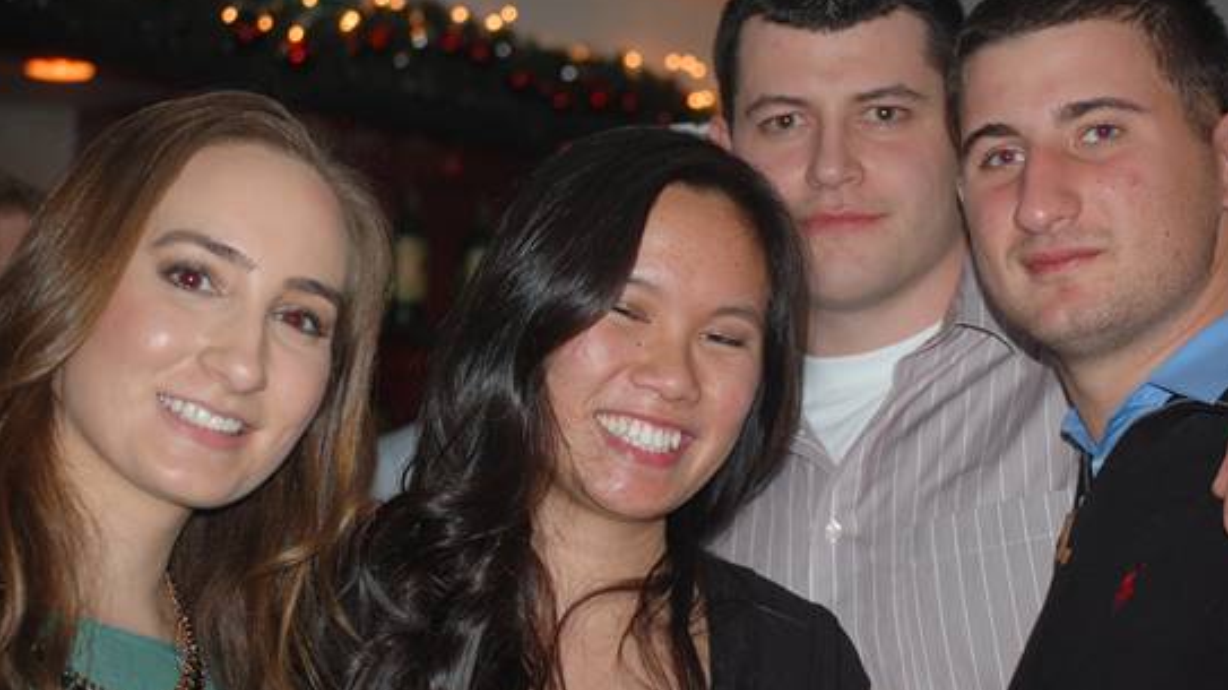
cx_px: 615
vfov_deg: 13.8
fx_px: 2849
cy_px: 290
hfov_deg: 24.3
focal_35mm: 88
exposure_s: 1/60
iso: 400
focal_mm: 55
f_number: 4
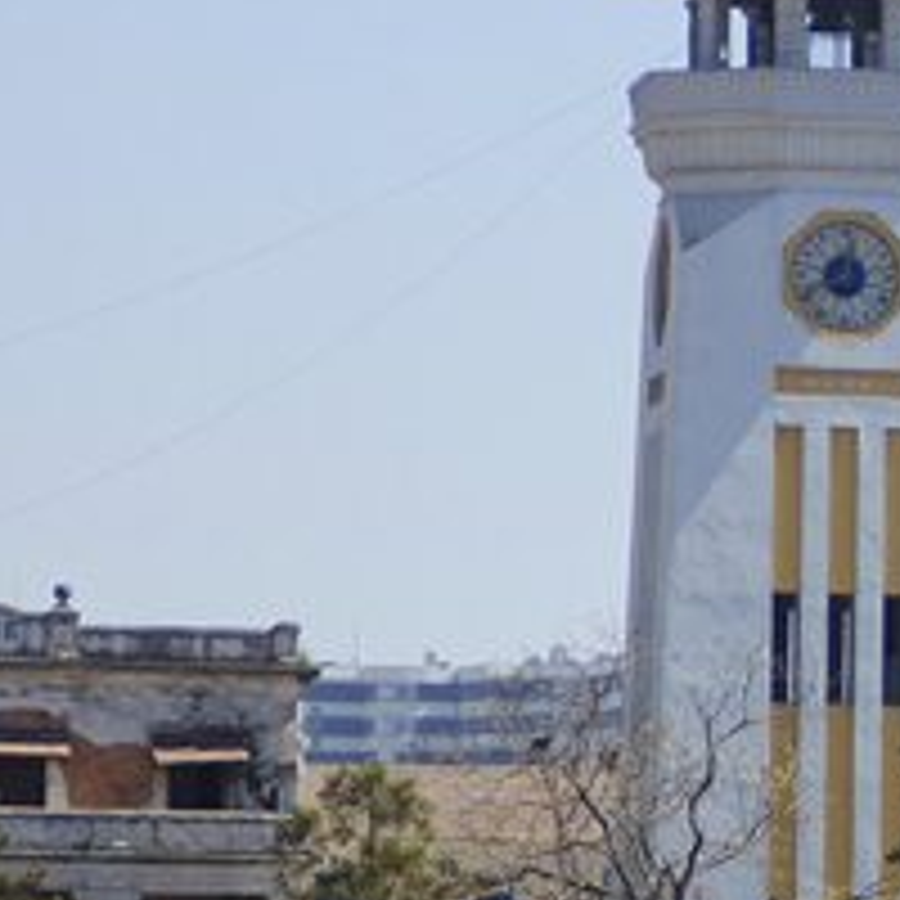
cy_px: 644
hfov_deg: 3.8
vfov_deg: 3.8
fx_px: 13502
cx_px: 1467
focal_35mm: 459
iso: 100
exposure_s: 1/640
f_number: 4.5
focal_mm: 90
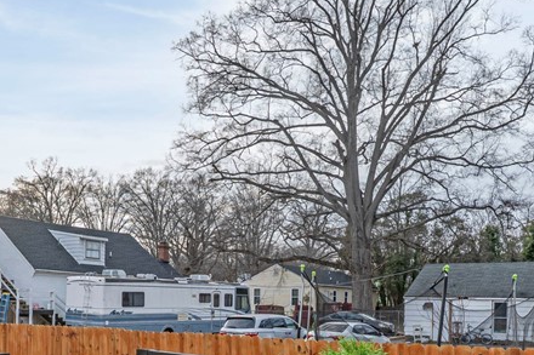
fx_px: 623
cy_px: 307
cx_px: 211
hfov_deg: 46.1
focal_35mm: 42
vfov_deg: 30.7
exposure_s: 1/160
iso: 640
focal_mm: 17
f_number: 8
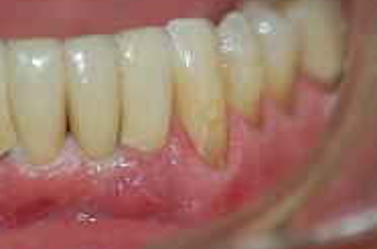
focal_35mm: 339
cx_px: 32
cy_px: 141
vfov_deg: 4.0
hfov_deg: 6.1
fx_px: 3542
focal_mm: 105
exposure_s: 1/60
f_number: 2.8
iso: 200
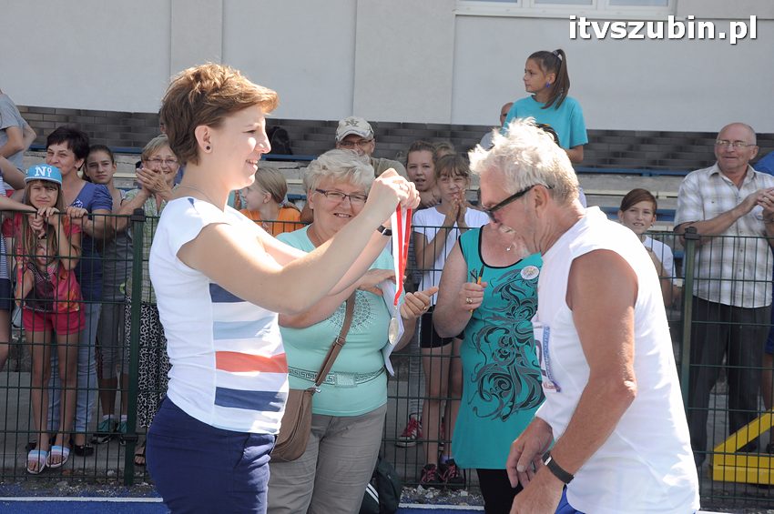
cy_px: 257
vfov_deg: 21.5
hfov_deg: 31.9
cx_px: 387
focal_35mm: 63
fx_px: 1353
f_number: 8
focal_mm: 42
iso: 400
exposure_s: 1/250
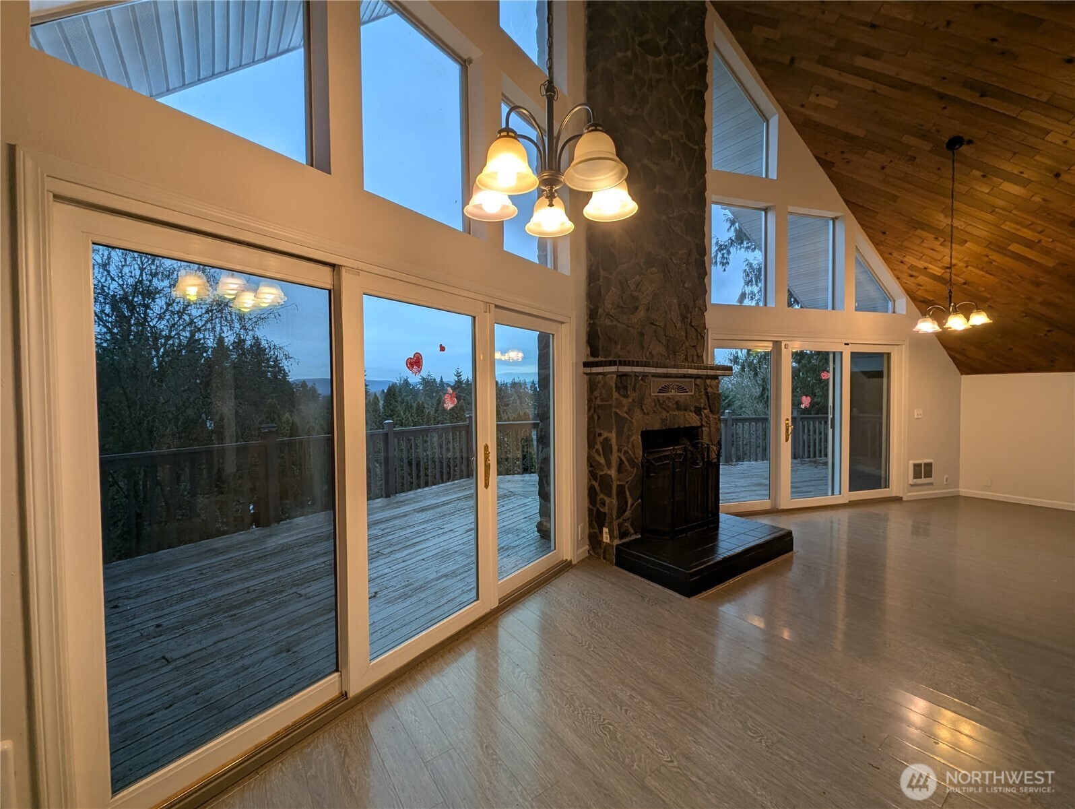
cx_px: 538
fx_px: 404
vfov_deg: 90.0
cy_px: 404
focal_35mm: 13
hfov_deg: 106.1
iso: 48
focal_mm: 1.95
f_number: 2.2
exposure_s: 1/60
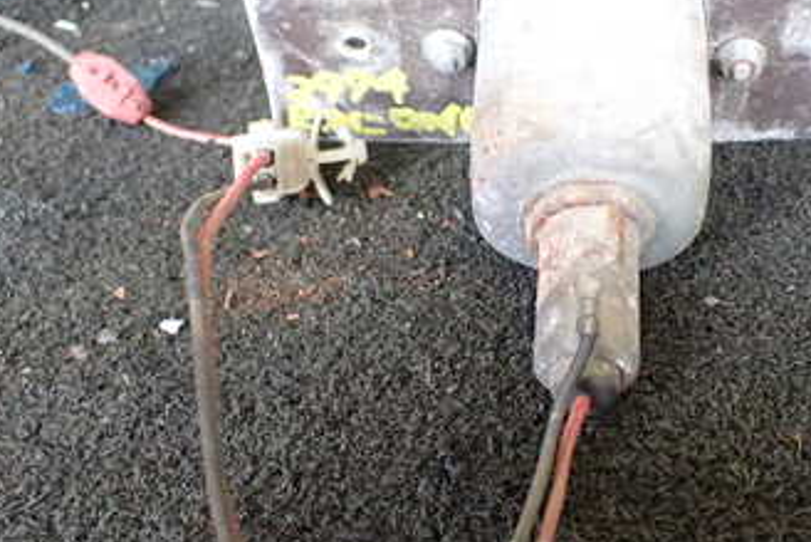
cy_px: 220
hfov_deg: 34.9
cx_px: 487
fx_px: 1285
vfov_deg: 23.8
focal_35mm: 57
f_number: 2.3
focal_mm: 5.4
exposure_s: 1/125
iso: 800
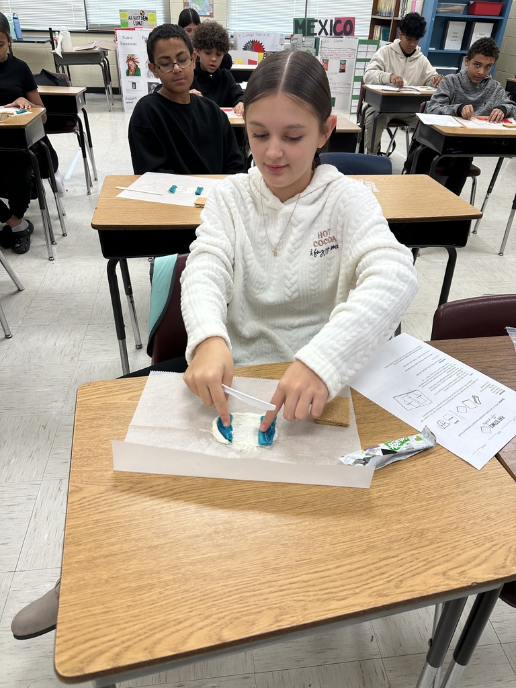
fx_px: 477
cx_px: 258
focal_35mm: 24
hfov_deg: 56.8
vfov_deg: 71.6
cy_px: 344
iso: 100
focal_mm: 6.86
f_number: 1.78
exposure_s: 1/120
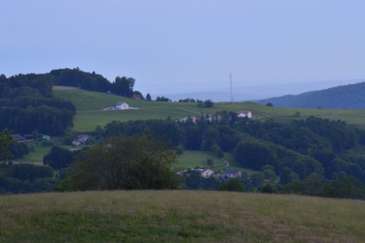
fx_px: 1398
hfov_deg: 14.9
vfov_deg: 9.9
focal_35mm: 138
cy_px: 122
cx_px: 182
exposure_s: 1/125
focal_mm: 92
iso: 560
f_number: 9
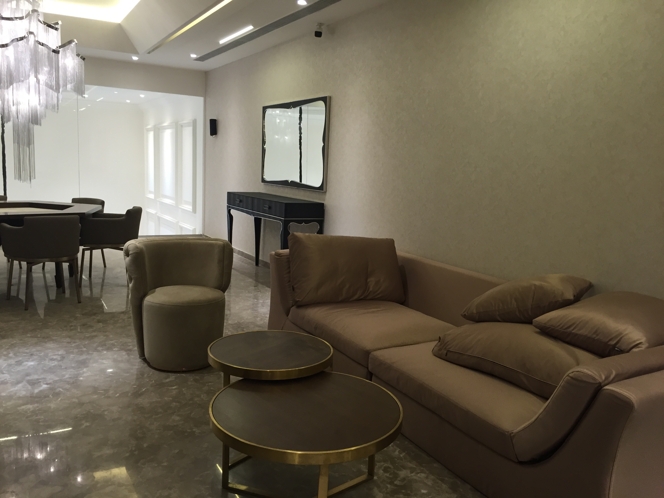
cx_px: 332
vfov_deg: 48.2
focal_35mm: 29
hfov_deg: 61.7
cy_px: 249
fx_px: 556
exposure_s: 1/33
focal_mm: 4.15
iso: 50
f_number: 2.2
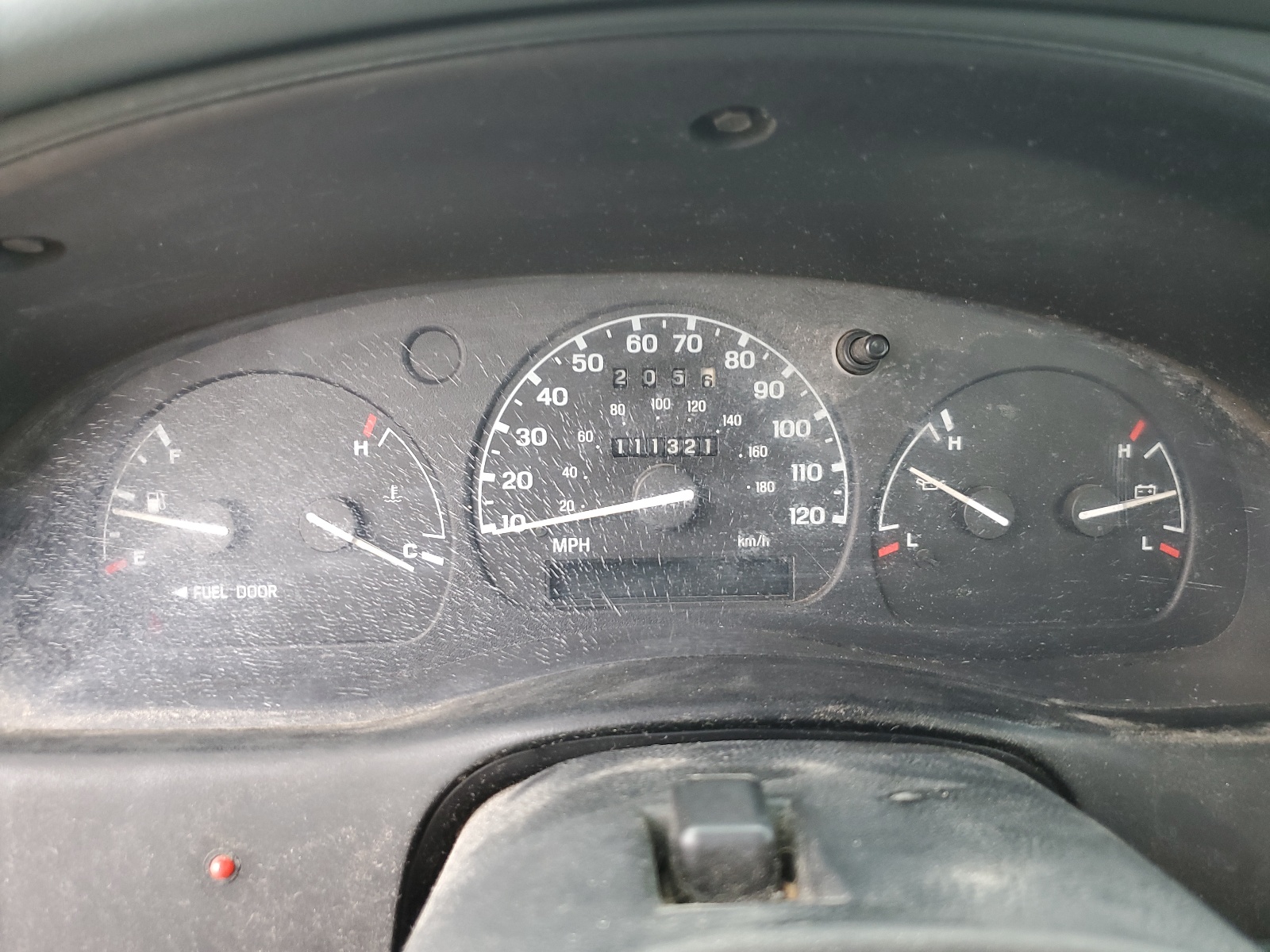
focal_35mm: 26
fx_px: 954
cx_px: 635
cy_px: 476
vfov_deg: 53.1
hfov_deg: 67.3
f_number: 1.5
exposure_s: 1/120
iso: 62
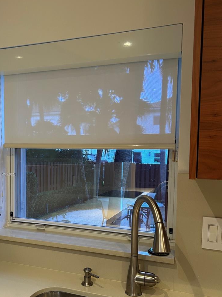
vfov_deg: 56.5
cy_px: 175
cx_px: 96
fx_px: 274
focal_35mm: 32
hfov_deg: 44.1
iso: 250
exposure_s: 1/60
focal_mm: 5.7
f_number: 1.5
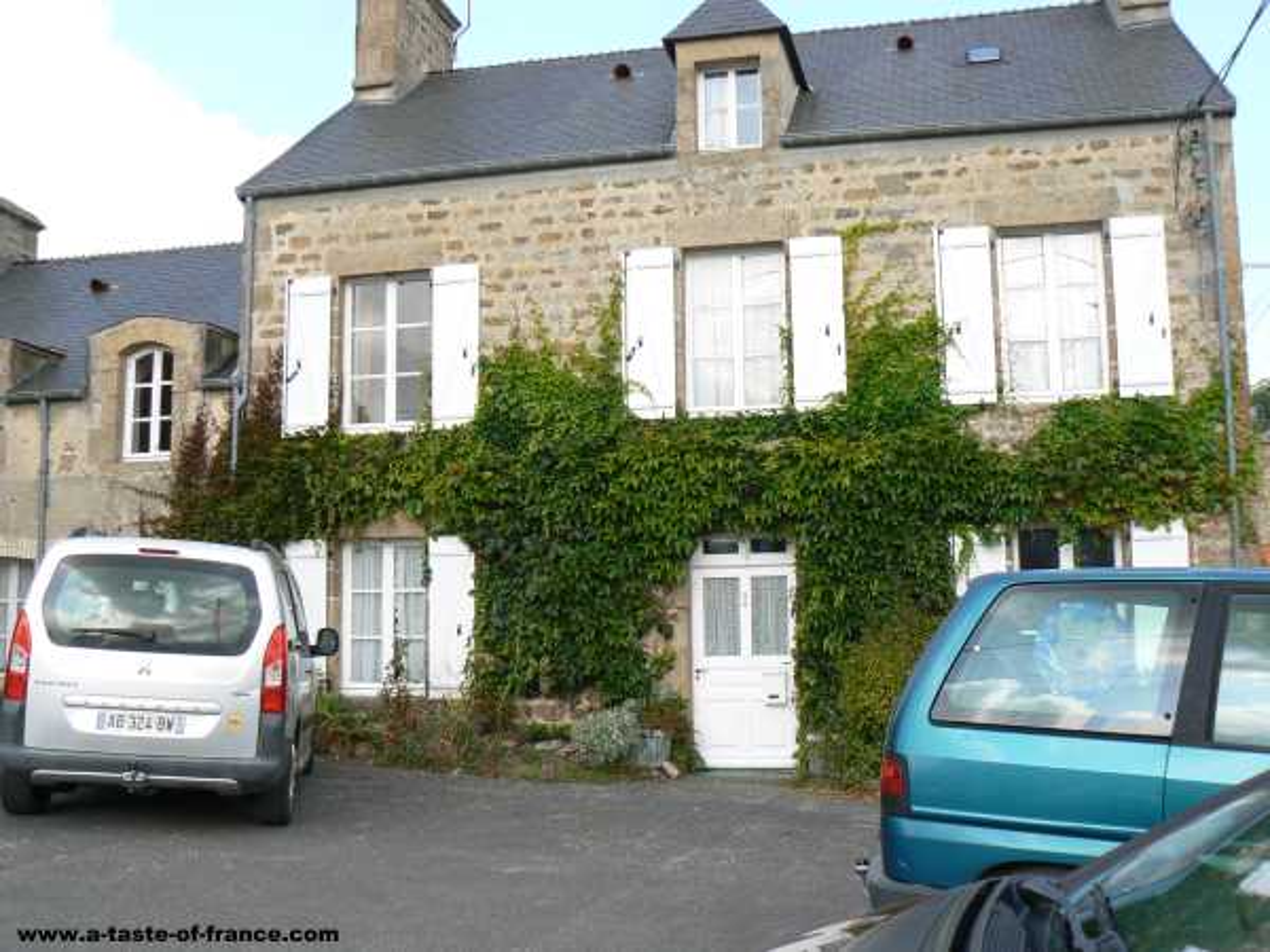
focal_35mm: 36
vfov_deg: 39.7
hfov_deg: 51.4
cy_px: 476
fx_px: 1321
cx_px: 635
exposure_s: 1/200
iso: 80
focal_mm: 6
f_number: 5.6
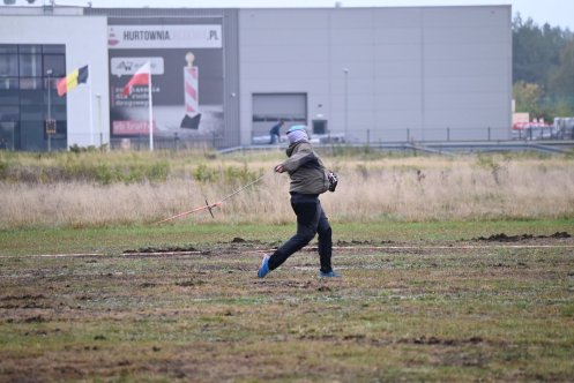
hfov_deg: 7.6
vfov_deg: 5.1
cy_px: 192
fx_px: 4307
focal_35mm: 270
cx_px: 287
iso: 1250
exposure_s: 1/500
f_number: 6
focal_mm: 270
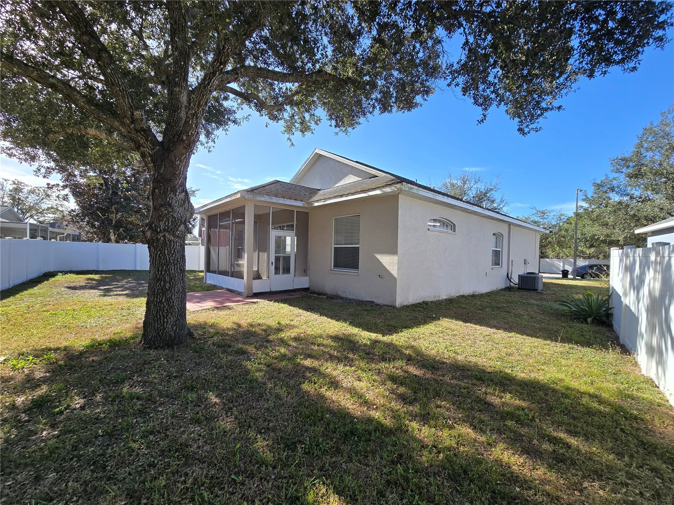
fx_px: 253
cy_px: 252
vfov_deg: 89.9
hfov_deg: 106.2
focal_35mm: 13
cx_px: 337
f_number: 2.2
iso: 50
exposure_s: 1/1120
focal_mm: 2.2
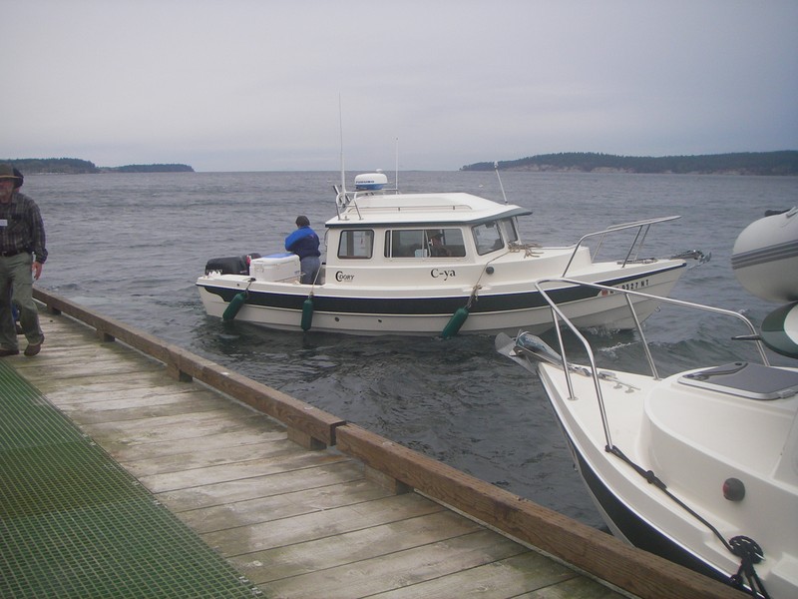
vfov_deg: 37.7
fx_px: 876
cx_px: 399
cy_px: 300
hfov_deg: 49.0
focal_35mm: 38
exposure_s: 1/250
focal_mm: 6.3
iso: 50
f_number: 3.3
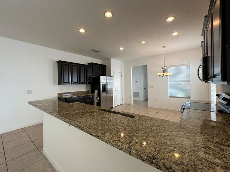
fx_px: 100
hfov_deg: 98.2
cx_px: 116
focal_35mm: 15
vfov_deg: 81.7
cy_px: 83
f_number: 2.2
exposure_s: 1/120
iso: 125
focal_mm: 2.22
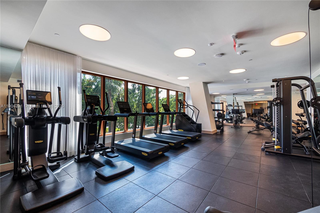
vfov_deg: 81.2
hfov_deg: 104.3
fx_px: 124
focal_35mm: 14
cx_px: 160
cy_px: 106
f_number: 5
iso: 800
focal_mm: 7
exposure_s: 1/320
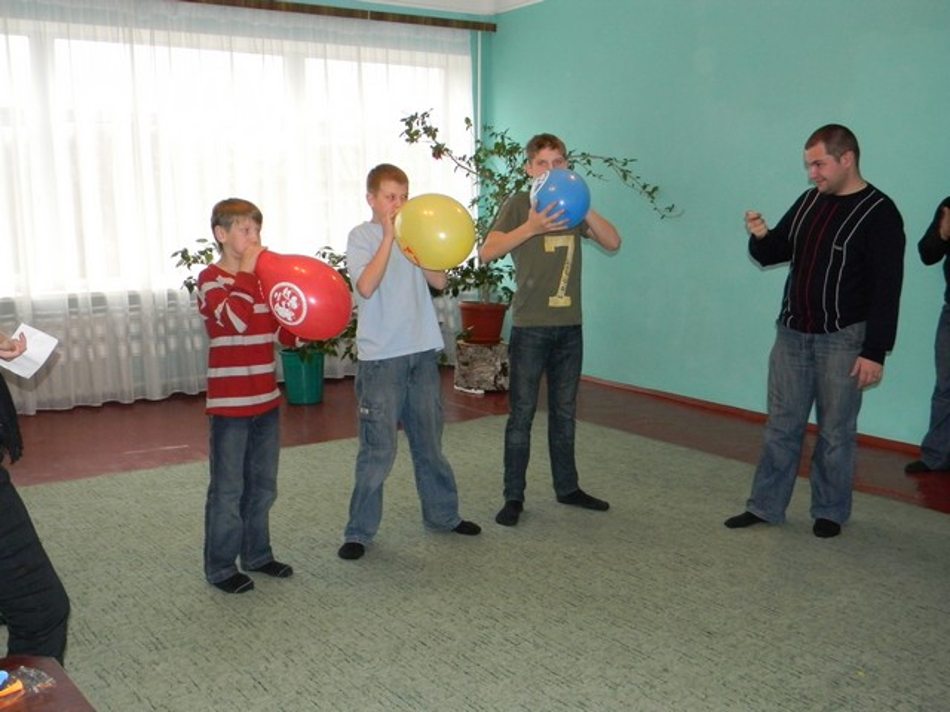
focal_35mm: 36
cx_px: 475
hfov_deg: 51.4
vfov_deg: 39.7
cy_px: 356
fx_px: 988
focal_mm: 6.4
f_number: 3.7
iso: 373
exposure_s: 1/30
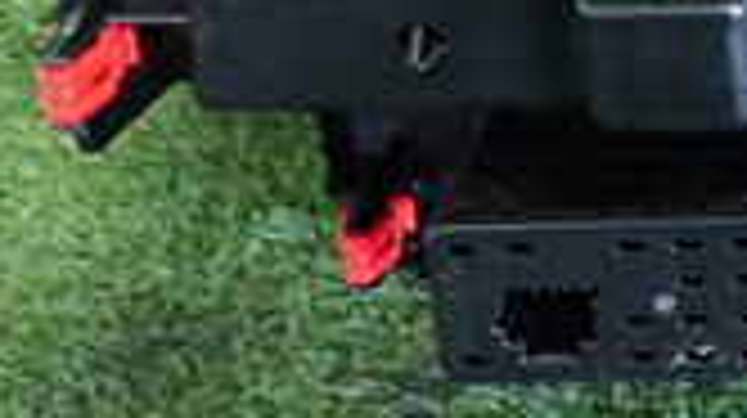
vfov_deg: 10.0
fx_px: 2335
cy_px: -189
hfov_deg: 16.7
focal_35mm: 118
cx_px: 1084
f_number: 2.3
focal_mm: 5.4
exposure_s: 1/30
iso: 500
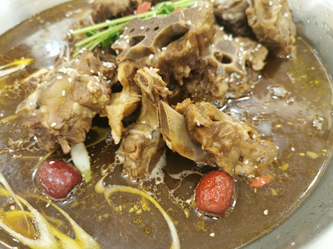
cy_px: 124
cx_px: 166
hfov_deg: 65.3
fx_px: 260
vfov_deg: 51.4
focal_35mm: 27
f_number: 1.8
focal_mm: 5.58
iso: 250
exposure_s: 1/50
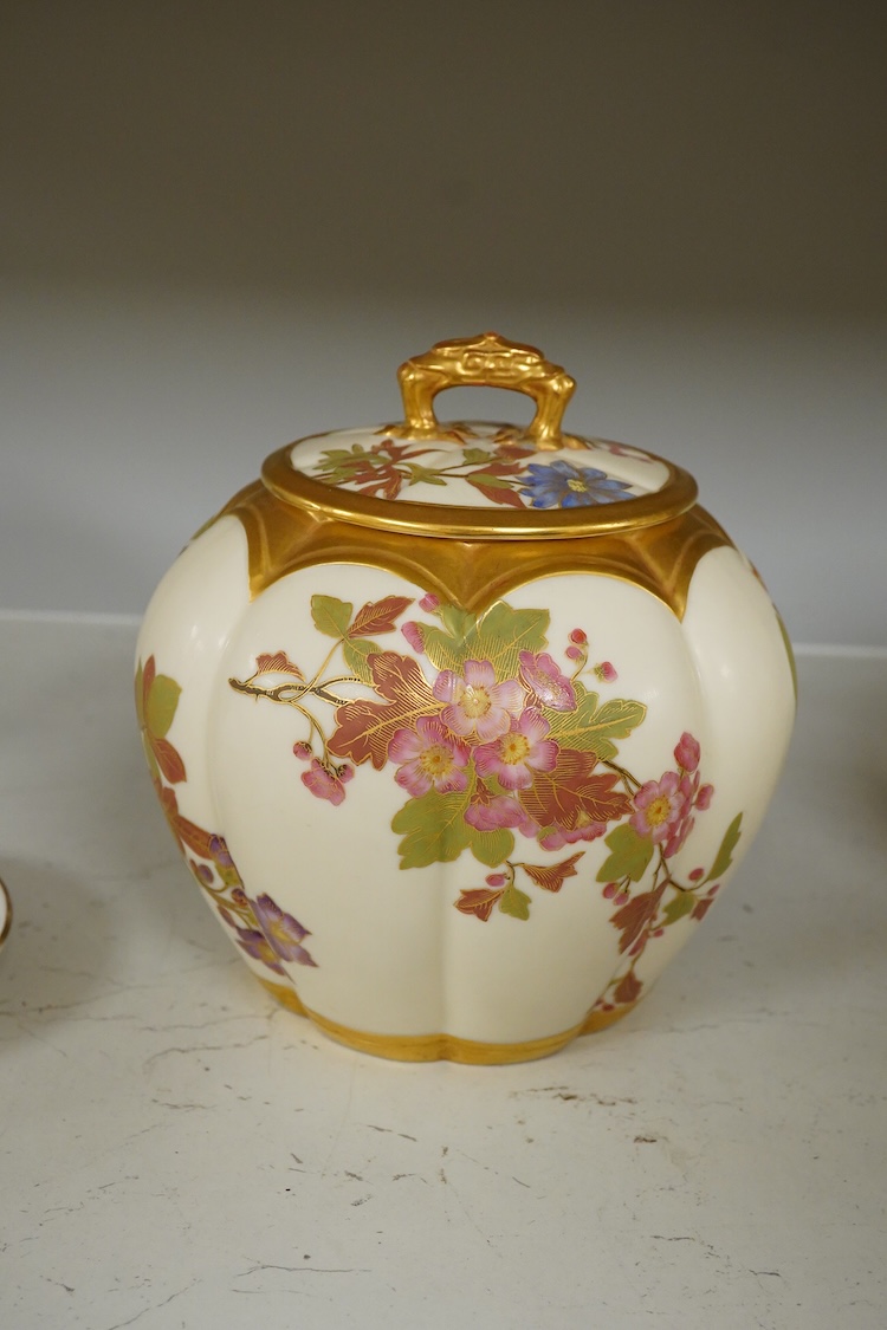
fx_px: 1663
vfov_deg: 43.6
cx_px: 444
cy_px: 665
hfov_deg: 29.9
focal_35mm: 45
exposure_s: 1/160
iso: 2500
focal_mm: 30
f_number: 9
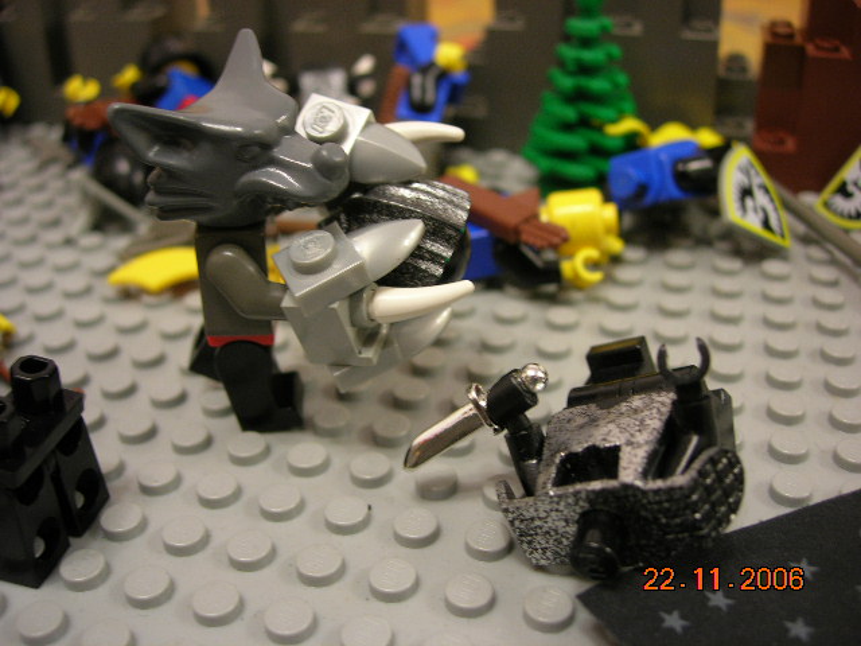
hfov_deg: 49.0
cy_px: 323
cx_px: 430
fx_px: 945
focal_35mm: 38
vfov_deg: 37.7
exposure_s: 1/3.9
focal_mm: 7.8
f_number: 2.8
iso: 76
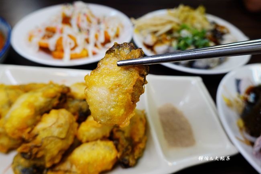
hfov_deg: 73.8
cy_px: 87
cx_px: 130
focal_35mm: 24
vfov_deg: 53.1
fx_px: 174
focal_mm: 9
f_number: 2.8
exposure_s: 1/60
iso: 125
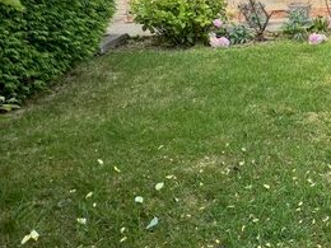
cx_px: 396
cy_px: 45
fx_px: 335
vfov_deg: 38.9
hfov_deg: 38.8
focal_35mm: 35
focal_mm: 1.57
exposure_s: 1/645
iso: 32
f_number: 1.8
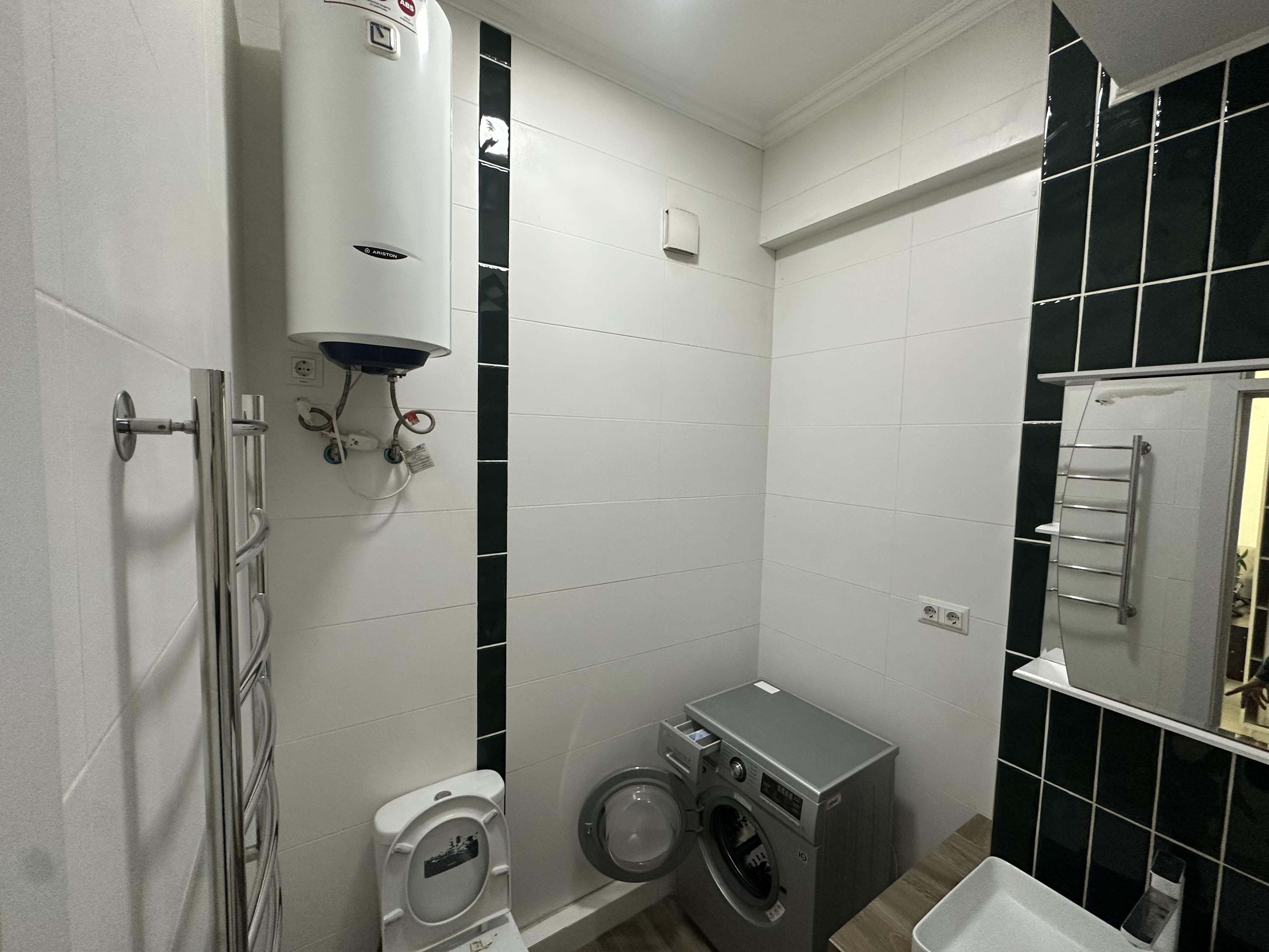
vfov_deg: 85.7
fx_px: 513
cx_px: 634
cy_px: 476
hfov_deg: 102.1
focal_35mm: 14
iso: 200
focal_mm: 2.22
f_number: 2.2
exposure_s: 1/50
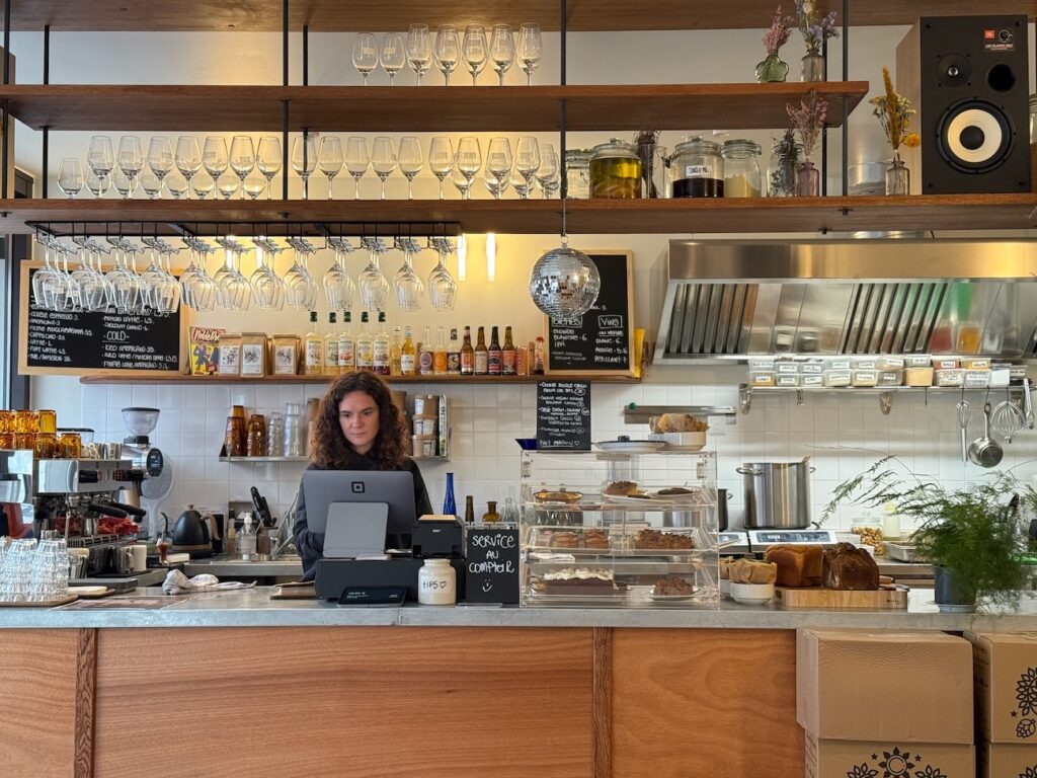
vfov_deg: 30.3
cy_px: 389
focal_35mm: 48
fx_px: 1438
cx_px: 518
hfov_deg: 39.7
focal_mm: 6.76
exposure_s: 1/100
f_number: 1.78
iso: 200
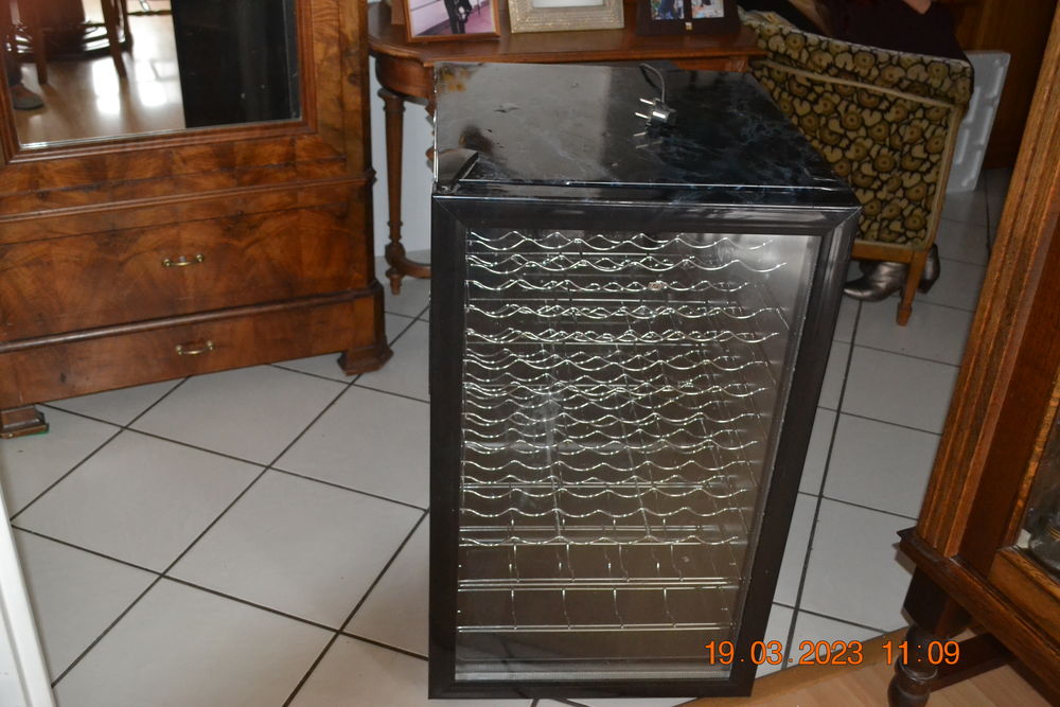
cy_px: 354
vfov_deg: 36.9
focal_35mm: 36
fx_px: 1060
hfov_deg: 53.1
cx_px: 530
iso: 3200
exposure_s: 1/60
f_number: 4
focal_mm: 24
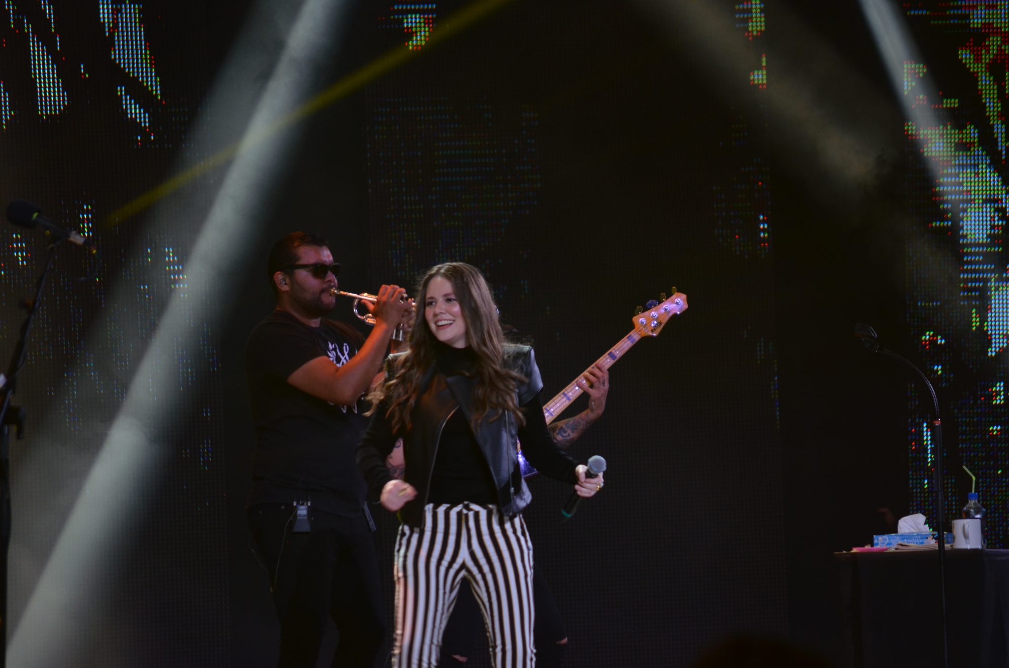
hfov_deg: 6.9
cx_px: 504
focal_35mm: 300
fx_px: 8390
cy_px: 334
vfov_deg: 4.6
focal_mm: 200
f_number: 5.6
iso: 800
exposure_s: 1/125
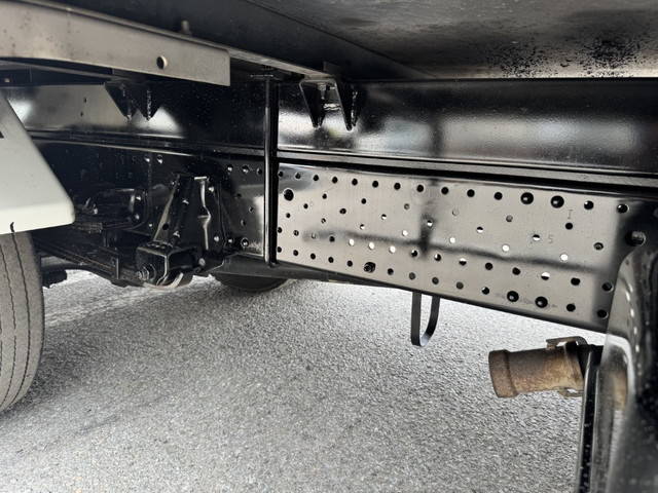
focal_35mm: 24
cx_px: 329
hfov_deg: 71.6
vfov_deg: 56.8
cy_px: 246
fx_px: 456
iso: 64
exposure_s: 1/166
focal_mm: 6.76
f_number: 1.78
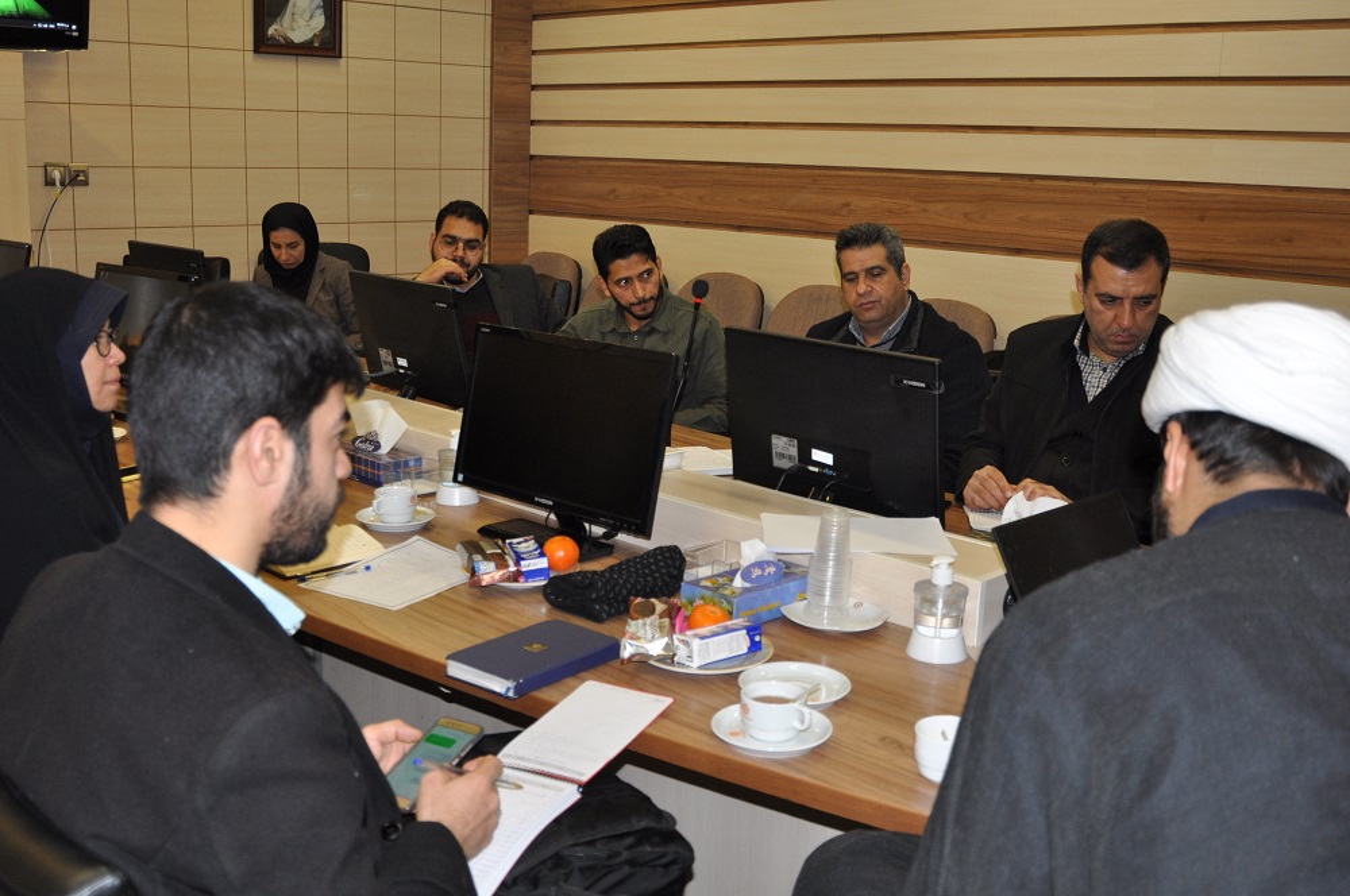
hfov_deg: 53.2
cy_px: 448
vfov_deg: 36.8
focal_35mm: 36
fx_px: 1348
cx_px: 675
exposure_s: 1/60
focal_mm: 24
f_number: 4
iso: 640
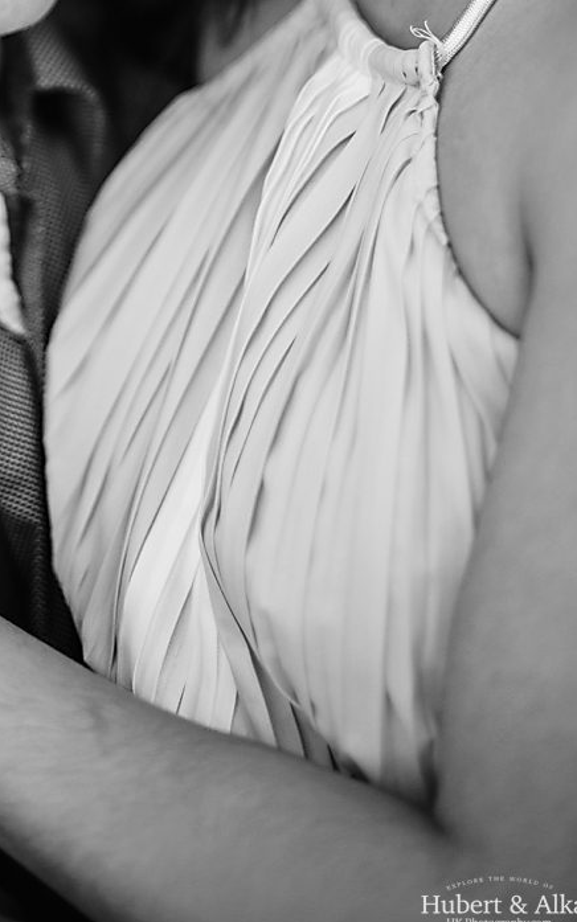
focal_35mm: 103
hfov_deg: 12.5
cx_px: -26
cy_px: 11
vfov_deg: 19.6
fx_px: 2590
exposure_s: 1/1250
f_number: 1.4
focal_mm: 50
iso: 400
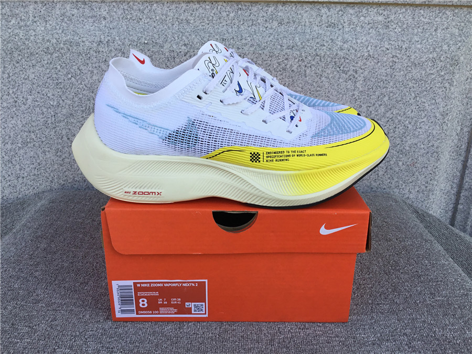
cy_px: 177
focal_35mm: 31
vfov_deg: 45.4
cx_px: 236
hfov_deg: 58.4
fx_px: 423
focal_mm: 3.3
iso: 25
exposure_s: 1/372
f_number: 2.4
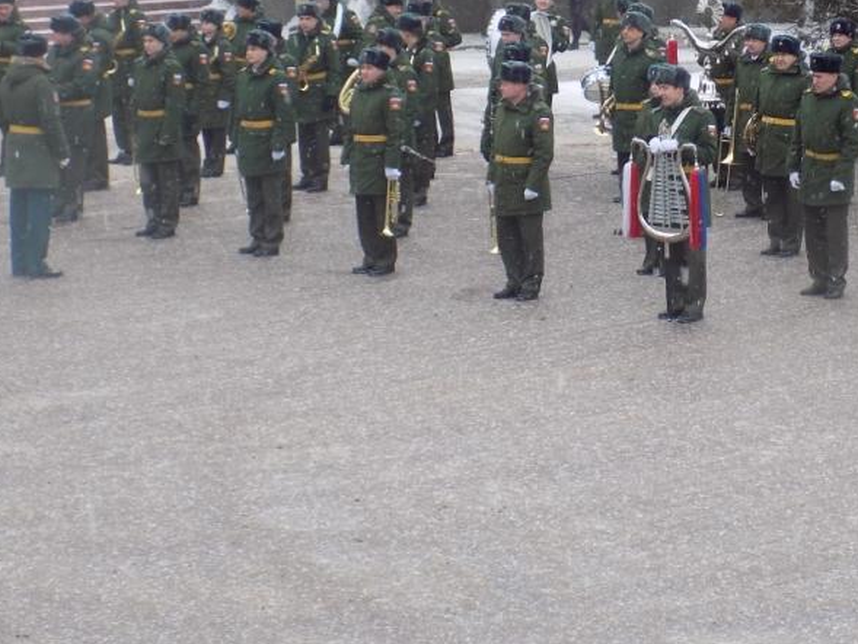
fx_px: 2801
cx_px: 479
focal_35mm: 113
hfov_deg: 17.4
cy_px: 181
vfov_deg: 13.1
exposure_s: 1/40
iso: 80
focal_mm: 11.5
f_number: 4.1
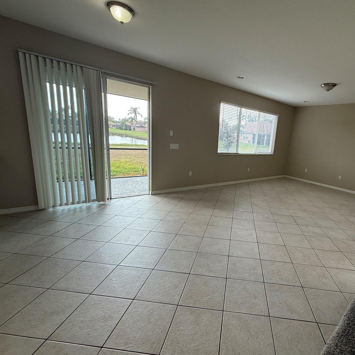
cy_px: 177
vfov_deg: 84.0
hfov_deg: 81.8
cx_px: 229
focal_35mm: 17
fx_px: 197
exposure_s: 1/148
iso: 64
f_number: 2.2
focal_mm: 2.22
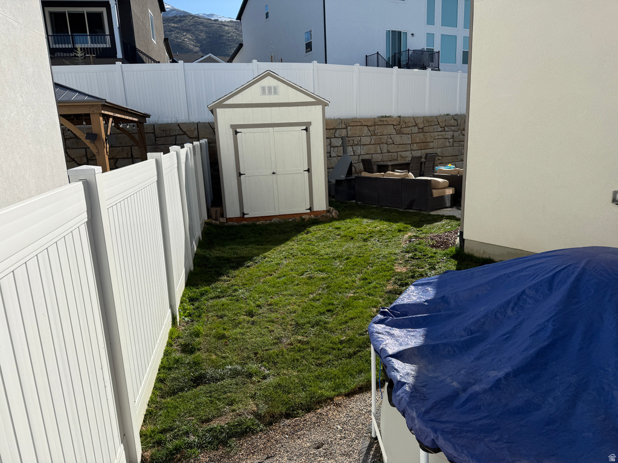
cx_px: 309
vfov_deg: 56.8
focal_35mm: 24
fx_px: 428
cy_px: 232
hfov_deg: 71.6
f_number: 1.78
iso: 80
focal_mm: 6.76
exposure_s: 1/5319
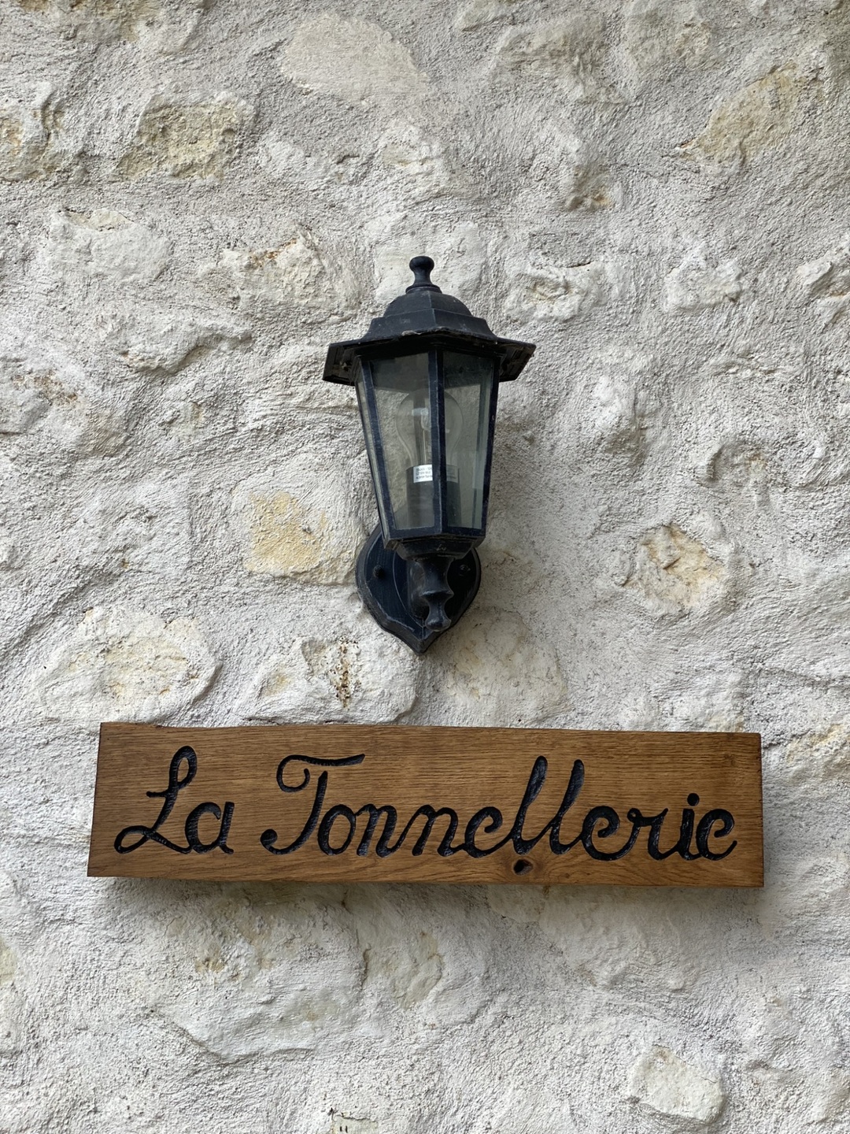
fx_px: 1702
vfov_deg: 36.8
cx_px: 425
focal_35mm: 52
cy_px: 567
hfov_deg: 28.0
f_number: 2
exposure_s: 1/122
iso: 32
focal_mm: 6
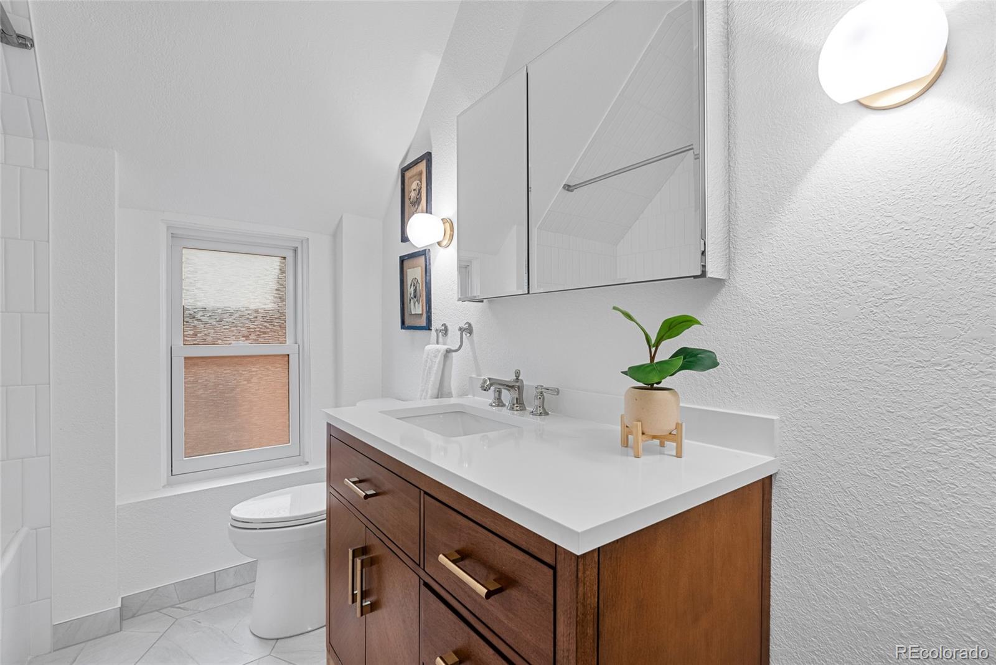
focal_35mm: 16
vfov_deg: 73.8
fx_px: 443
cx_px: 498
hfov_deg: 96.7
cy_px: 332
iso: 250
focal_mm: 16
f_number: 11
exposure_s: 2
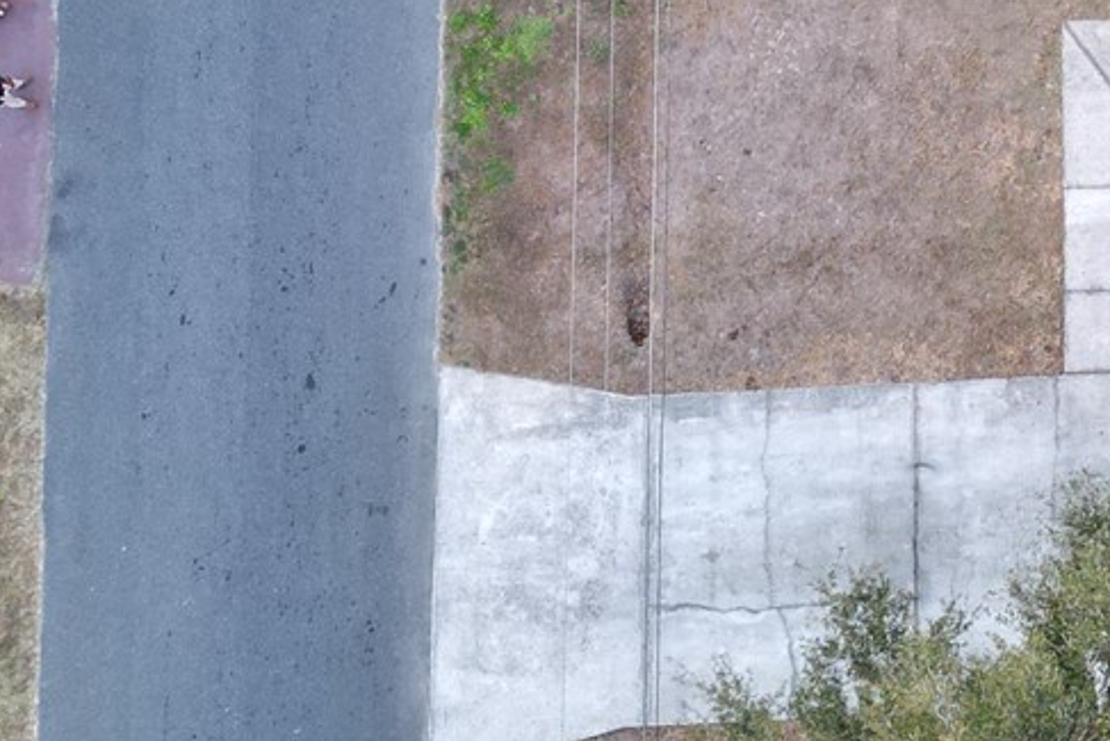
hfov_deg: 22.9
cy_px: -185
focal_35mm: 82
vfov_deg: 15.9
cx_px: 1308
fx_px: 2529
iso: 160
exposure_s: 1/15
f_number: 1.7
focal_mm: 6.72
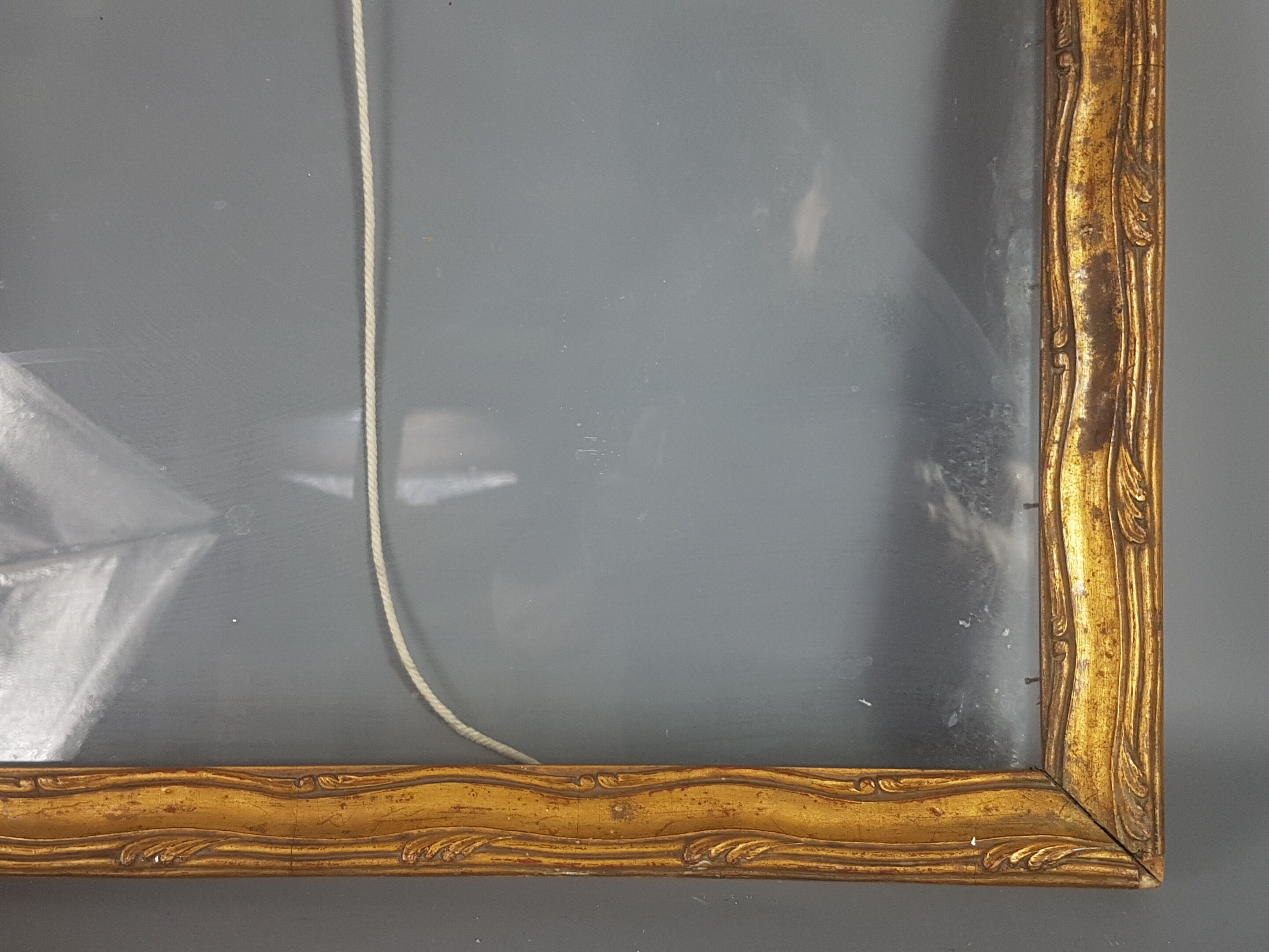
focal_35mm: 26
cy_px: 476
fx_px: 953
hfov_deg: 67.3
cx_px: 634
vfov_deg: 53.1
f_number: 1.7
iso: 80
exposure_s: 1/50
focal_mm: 4.2
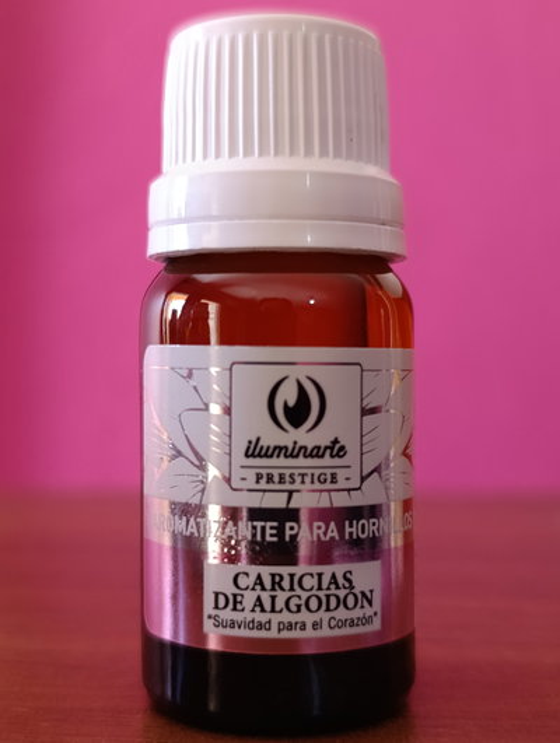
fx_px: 989
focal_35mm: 46
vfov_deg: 41.2
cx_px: 280
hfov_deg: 31.6
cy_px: 372
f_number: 1.65
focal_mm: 6.11
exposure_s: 1/100
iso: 1058
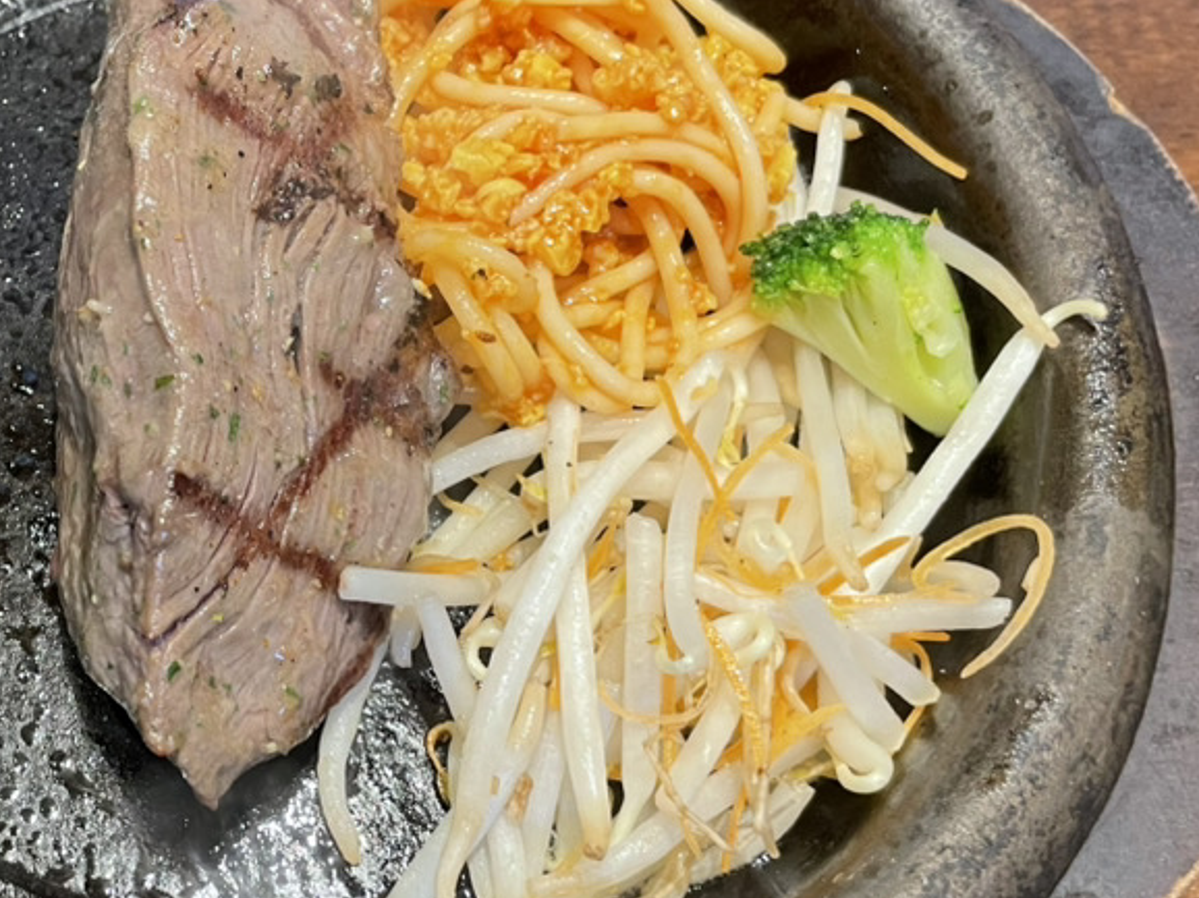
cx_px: 241
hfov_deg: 34.5
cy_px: 450
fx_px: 1870
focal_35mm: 54
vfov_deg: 27.0
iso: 100
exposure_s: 1/60
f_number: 1.6
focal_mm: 4.2
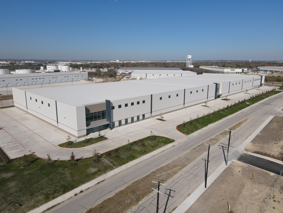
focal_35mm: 24
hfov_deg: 71.6
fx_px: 196
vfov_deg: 56.8
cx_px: 142
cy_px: 106
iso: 100
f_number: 2.8
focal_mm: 4.5
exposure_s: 1/1600
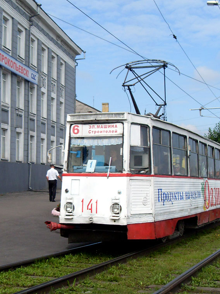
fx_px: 424
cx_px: 143
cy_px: 149
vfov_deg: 38.2
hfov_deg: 28.9
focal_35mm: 50
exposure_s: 1/250
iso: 80
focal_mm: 6.3
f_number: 7
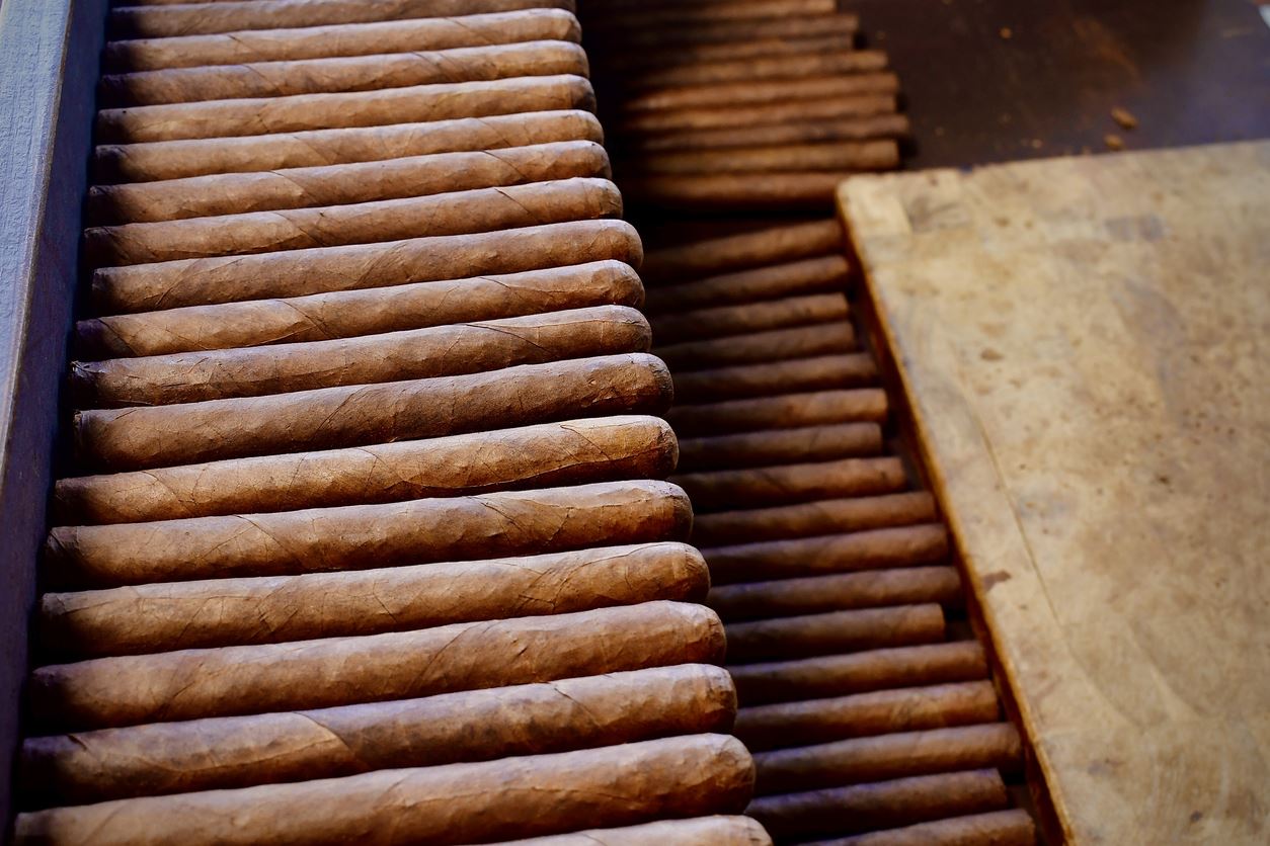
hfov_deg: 41.1
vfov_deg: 28.1
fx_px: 1693
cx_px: 635
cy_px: 423
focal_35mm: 48
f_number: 8
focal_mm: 32
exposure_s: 1/60
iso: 720
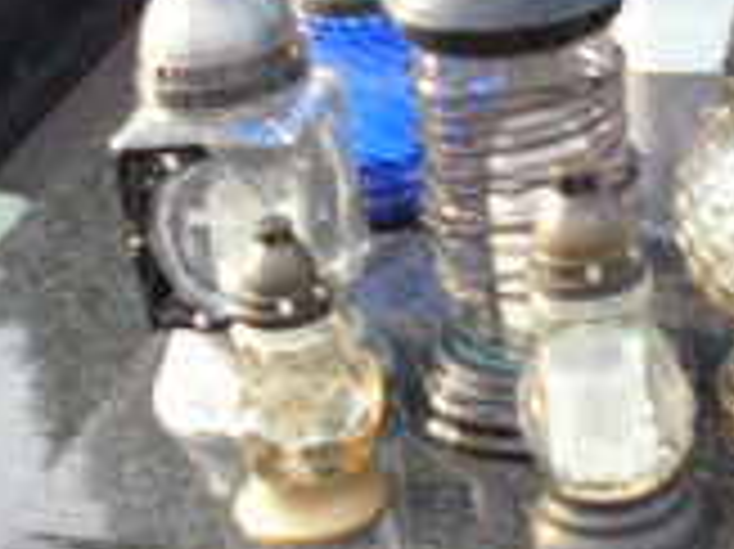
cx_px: 621
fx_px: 3072
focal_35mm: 145
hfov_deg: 13.5
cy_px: 40
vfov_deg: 10.2
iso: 50
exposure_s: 1/200
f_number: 2.8
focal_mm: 6.2
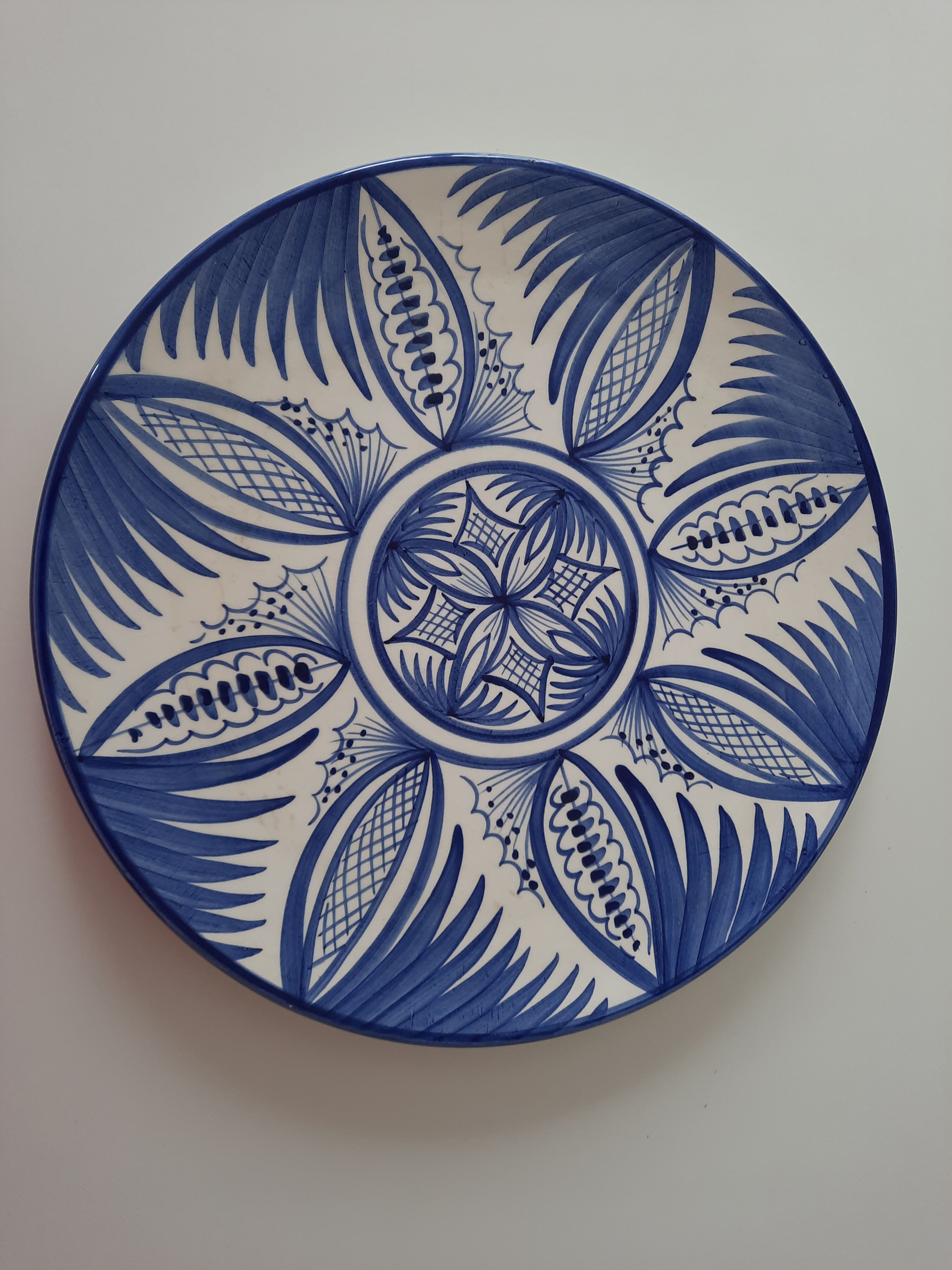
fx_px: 917
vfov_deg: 69.4
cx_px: 476
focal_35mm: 25
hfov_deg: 54.9
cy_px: 635
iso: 80
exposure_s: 1/50
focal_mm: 4.6
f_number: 2
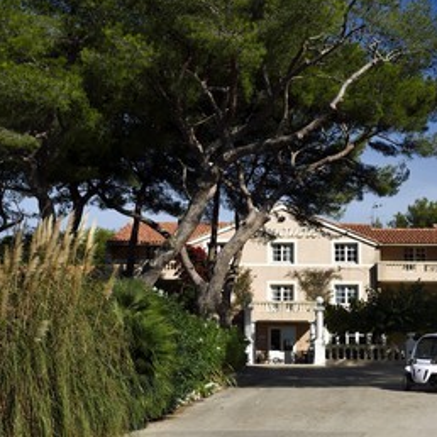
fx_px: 828
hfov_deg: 29.5
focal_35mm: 58
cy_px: 205
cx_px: 241
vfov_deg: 29.5
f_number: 16
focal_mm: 42
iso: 200
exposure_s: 1/250
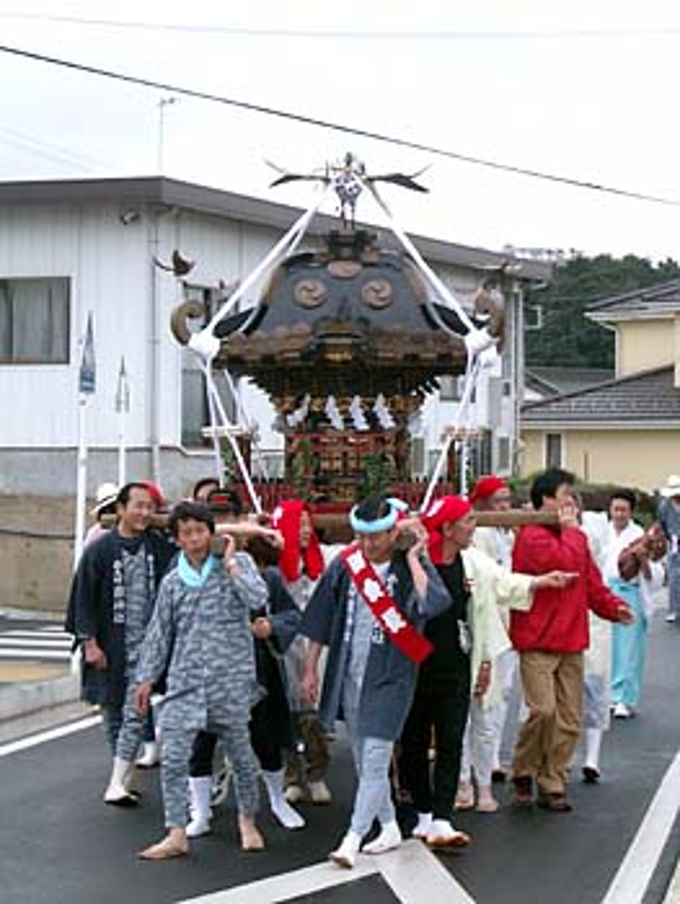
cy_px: 452
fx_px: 2590
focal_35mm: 99
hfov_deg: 15.0
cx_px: 340
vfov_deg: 19.8
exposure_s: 1/400
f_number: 4.6
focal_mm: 20.2
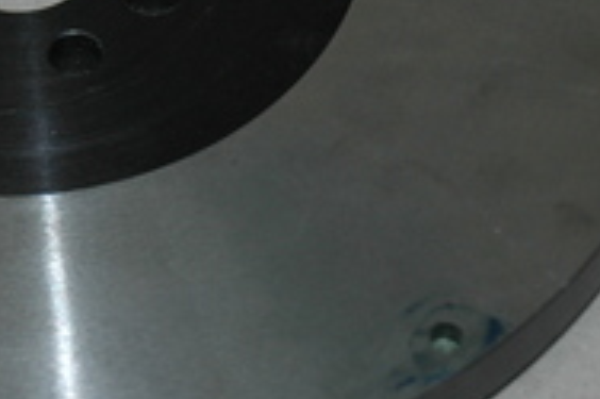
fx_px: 3031
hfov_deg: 11.2
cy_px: 2
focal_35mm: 182
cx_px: 54
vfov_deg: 7.5
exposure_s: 1/60
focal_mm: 38
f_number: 4.2
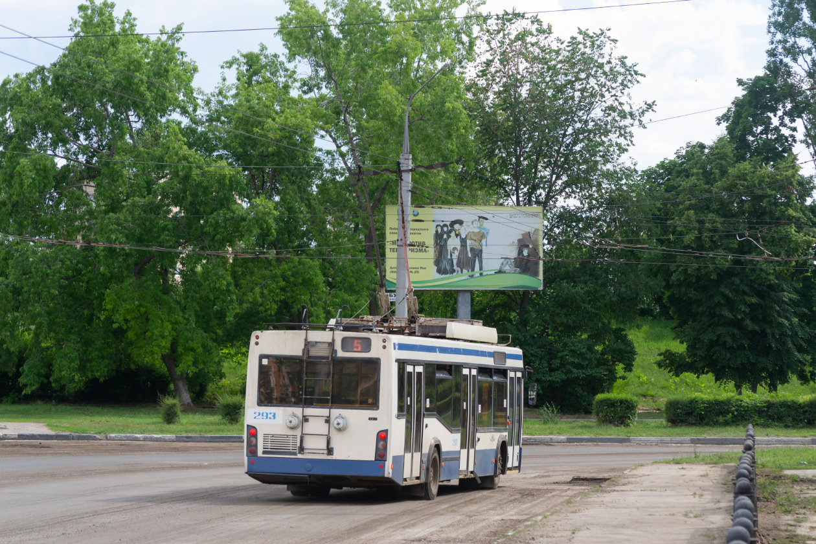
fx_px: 2788
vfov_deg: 11.1
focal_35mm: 123
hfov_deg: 16.7
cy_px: 272
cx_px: 408
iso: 400
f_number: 6.3
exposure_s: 1/1000
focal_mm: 82
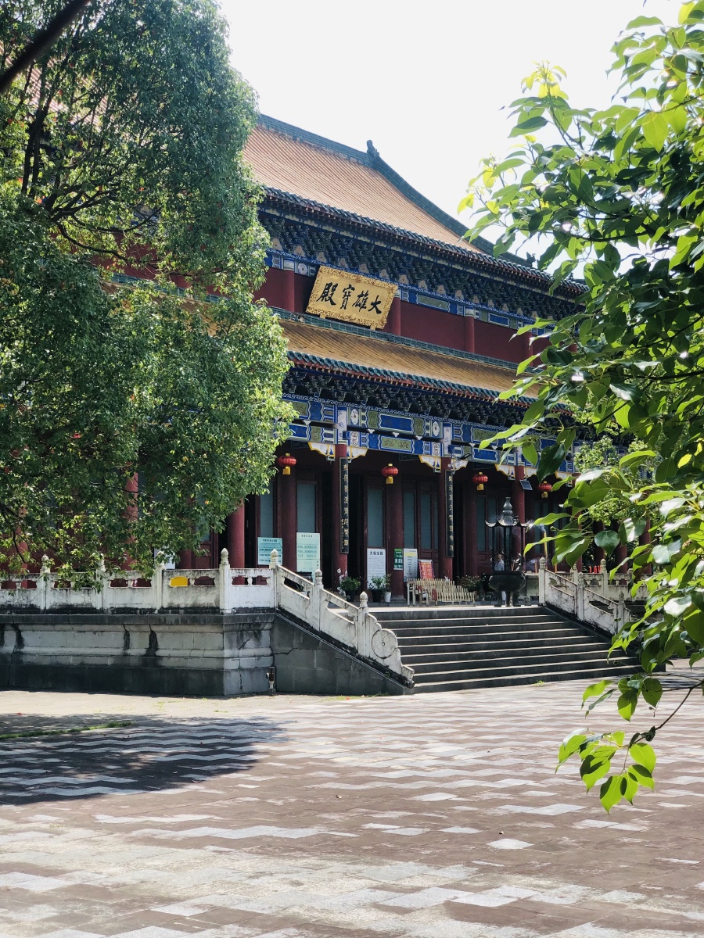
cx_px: 352
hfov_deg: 25.7
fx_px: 1546
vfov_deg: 33.8
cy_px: 469
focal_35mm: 57
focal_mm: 6.6
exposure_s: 1/440
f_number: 2.8
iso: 20
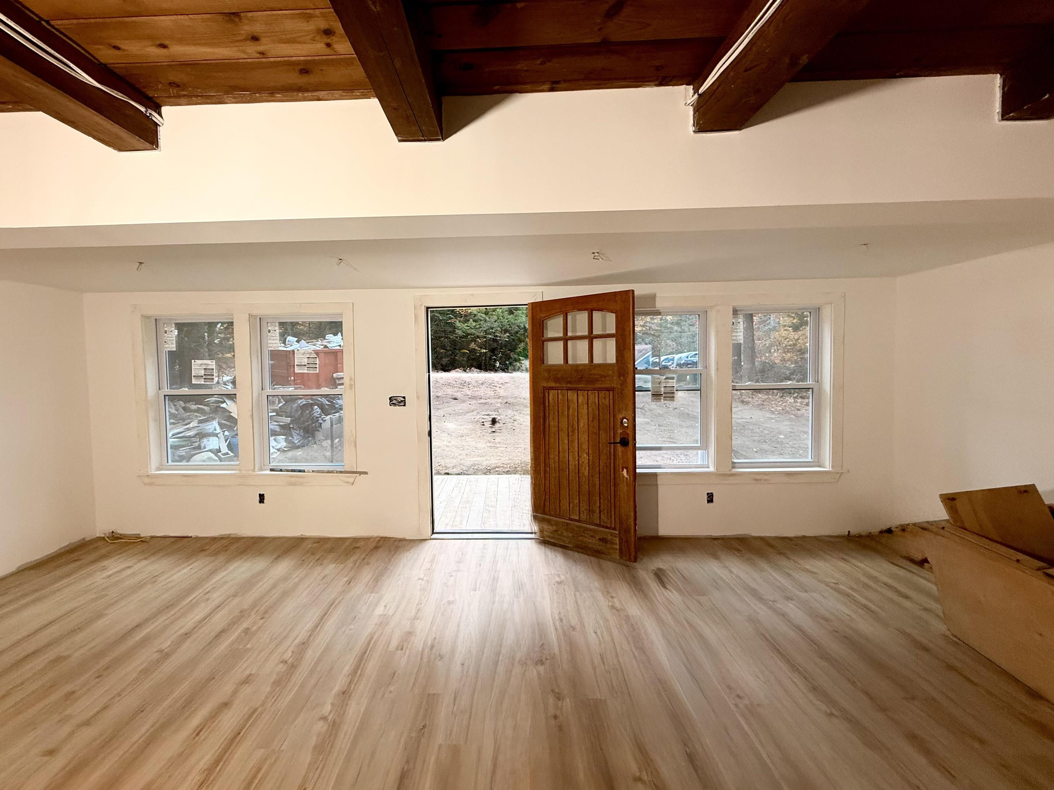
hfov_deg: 98.1
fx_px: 457
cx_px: 495
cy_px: 383
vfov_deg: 81.7
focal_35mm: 15
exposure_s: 1/120
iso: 200
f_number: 2.2
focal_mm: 2.22
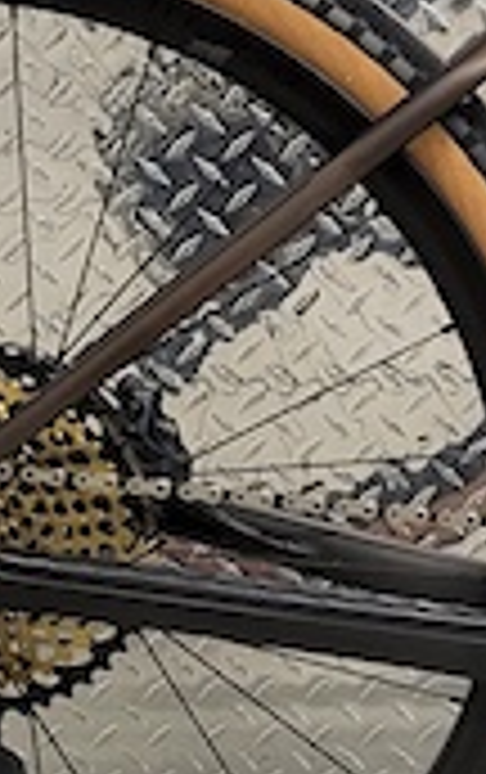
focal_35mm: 128
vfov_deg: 16.3
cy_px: 284
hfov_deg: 9.6
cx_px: 990
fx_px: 2704
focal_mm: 5.4
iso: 320
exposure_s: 1/119
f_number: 1.8
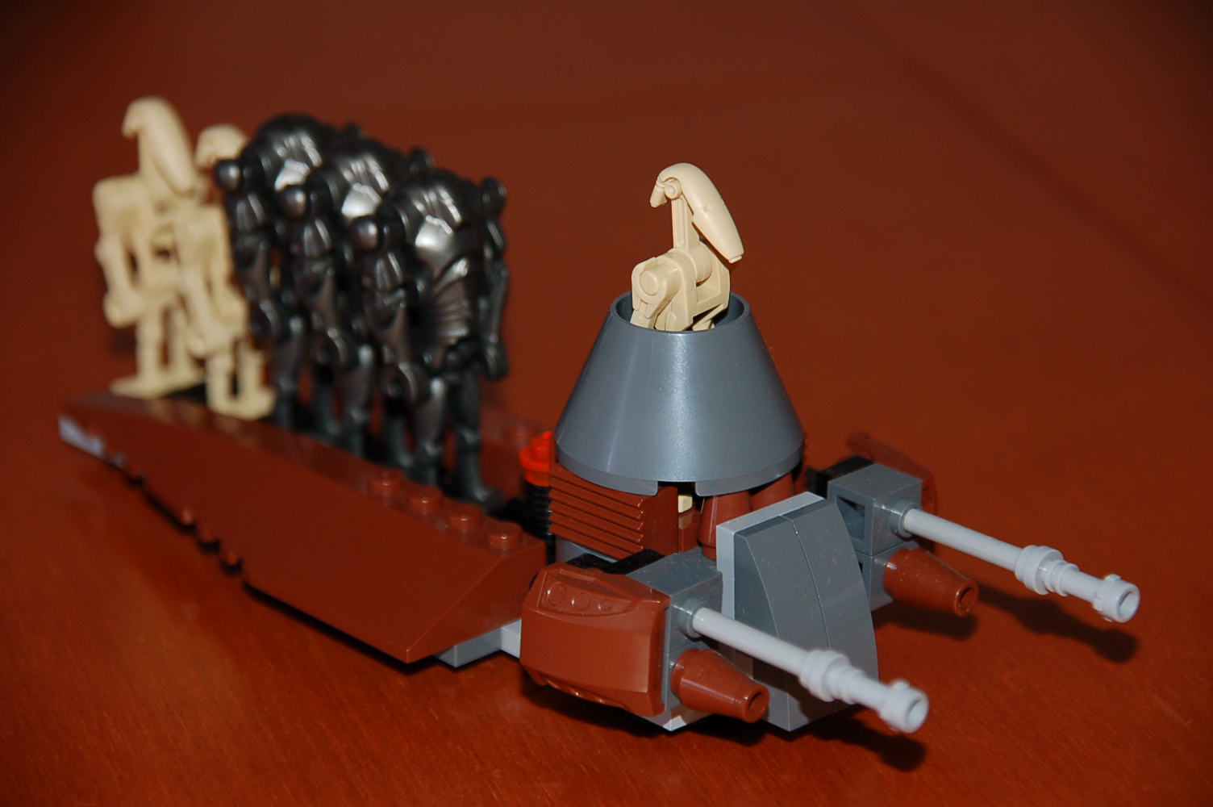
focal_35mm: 174
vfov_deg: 7.9
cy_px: 404
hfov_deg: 11.8
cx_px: 606
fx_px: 5858
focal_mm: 116
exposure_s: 1/60
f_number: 6
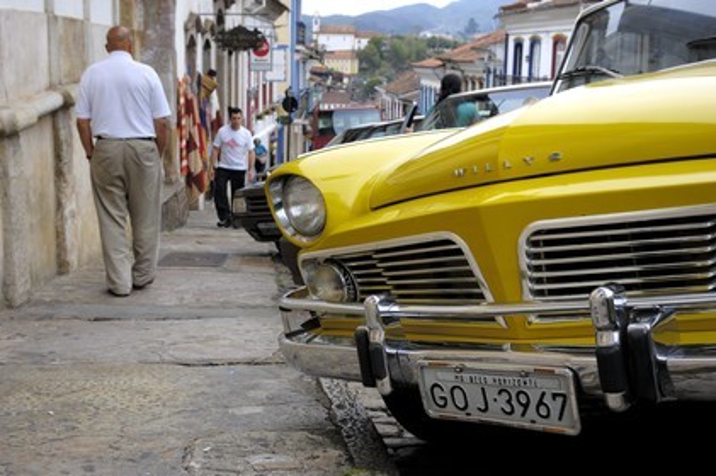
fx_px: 835
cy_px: 238
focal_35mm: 42
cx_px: 358
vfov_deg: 31.8
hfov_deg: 46.4
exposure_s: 1/125
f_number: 5.6
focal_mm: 28
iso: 160
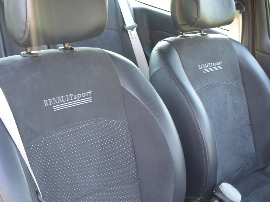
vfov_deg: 28.5
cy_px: 108
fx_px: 398
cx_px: 121
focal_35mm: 51
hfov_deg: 37.5
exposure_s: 1/45
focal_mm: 7.8
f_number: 2.8
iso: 80
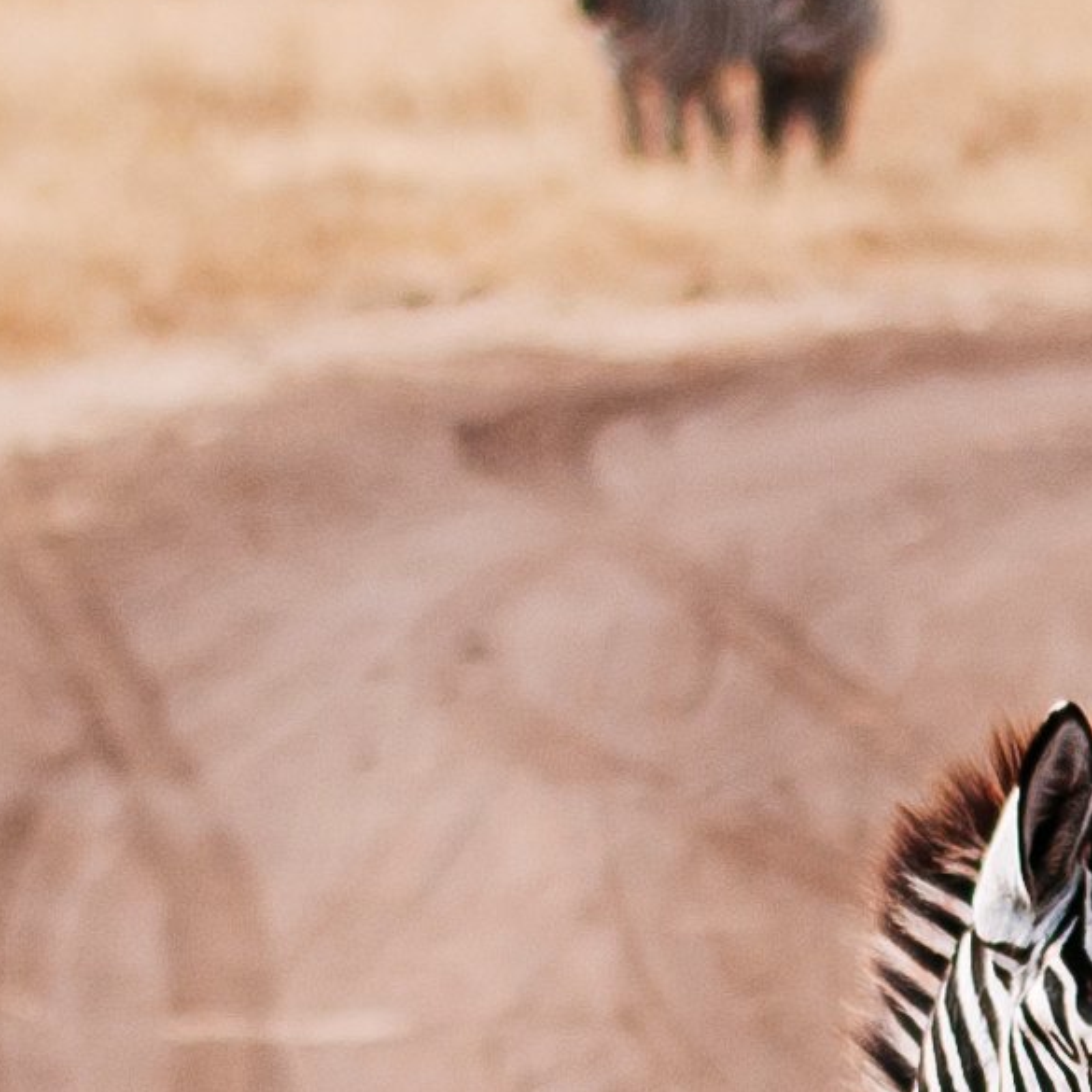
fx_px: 30123
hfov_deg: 2.1
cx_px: 1054
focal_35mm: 844
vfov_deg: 2.1
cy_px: 1155
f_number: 2.8
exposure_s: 1/1250
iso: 100
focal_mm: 92
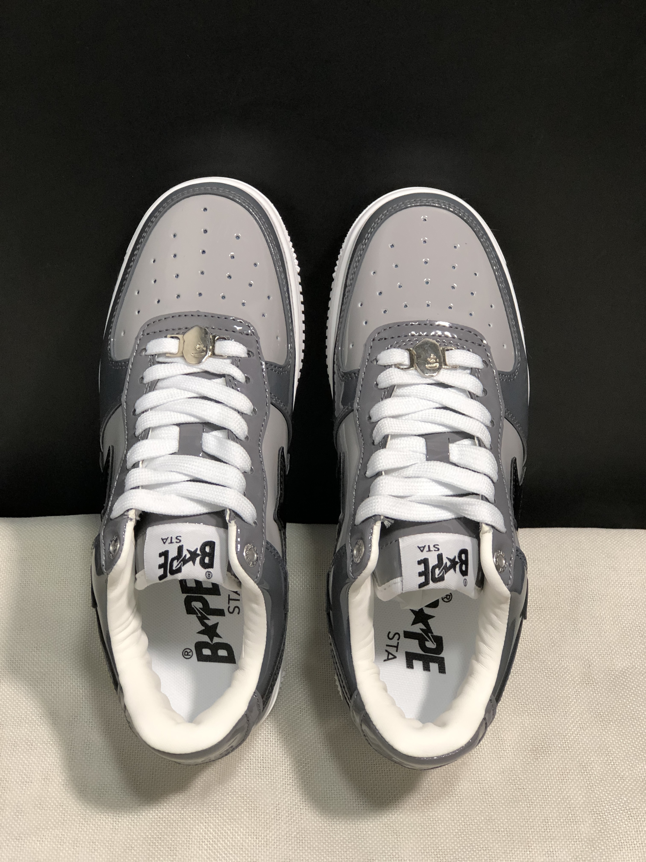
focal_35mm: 57
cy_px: 431
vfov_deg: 33.8
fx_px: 1418
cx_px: 323
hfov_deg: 25.7
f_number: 2.8
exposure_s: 1/30
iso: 125
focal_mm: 6.6
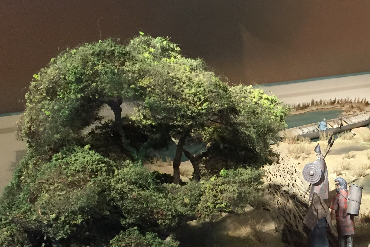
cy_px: 228
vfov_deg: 22.7
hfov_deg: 32.5
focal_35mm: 58
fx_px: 596
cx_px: 343
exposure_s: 1/33
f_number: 2.2
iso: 250
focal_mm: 4.15
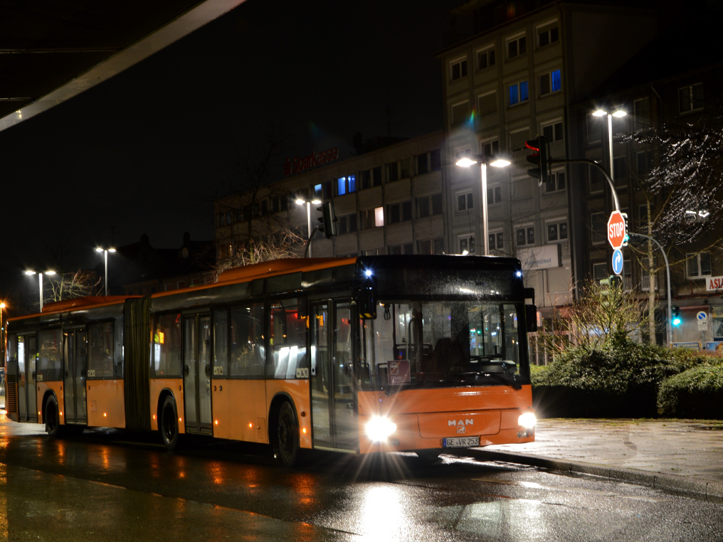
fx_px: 1232
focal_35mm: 59
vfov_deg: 24.8
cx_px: 391
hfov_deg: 32.7
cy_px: 301
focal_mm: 32
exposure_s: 6
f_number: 10
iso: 100
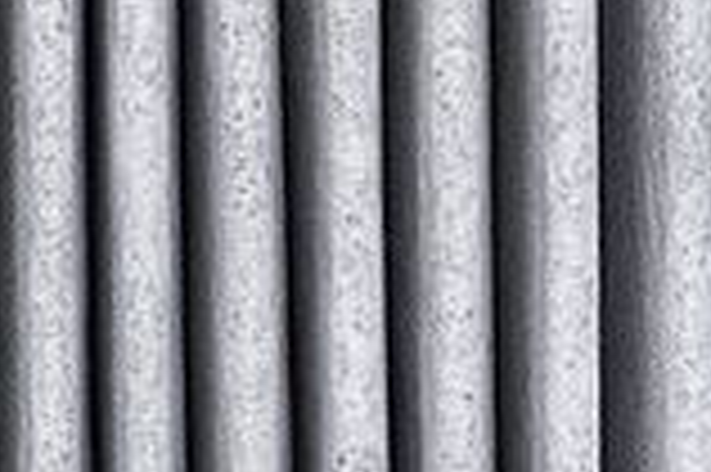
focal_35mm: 716
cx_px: 1064
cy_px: -452
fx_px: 14126
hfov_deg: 2.9
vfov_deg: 1.9
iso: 50
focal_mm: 90
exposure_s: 1/250
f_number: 9
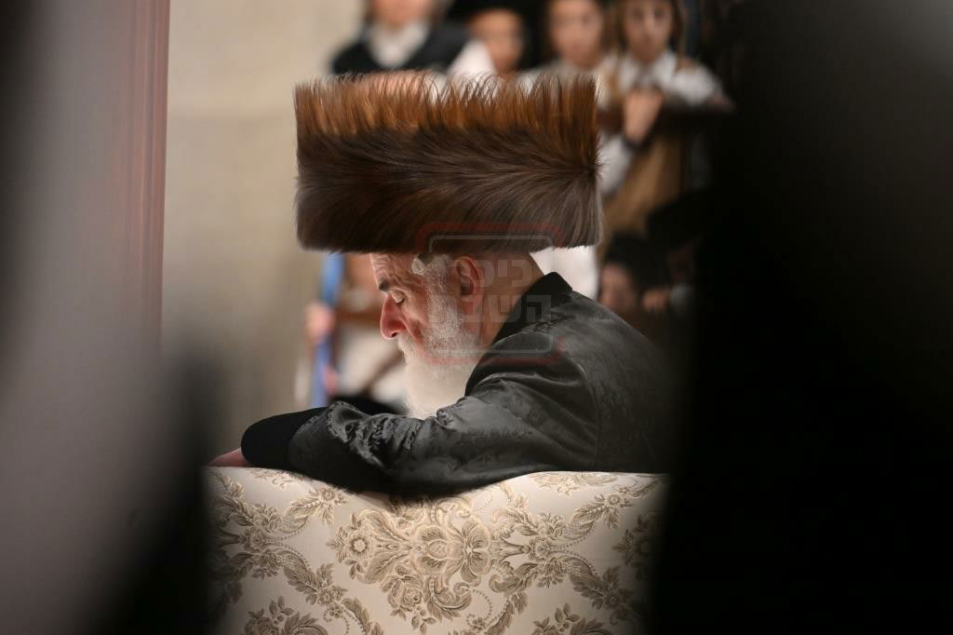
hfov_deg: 6.9
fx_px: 7939
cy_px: 318
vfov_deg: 4.6
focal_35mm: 300
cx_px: 476
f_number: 2.8
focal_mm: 200
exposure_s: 1/500
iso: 500
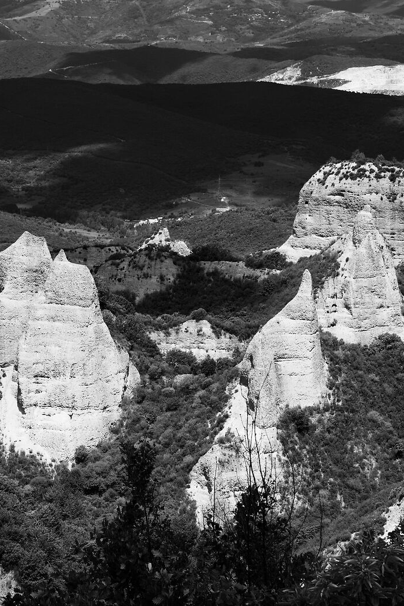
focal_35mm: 161
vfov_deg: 12.8
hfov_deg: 8.5
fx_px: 2710
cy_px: 374
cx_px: 118
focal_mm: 70
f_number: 8
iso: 100
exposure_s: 1/350
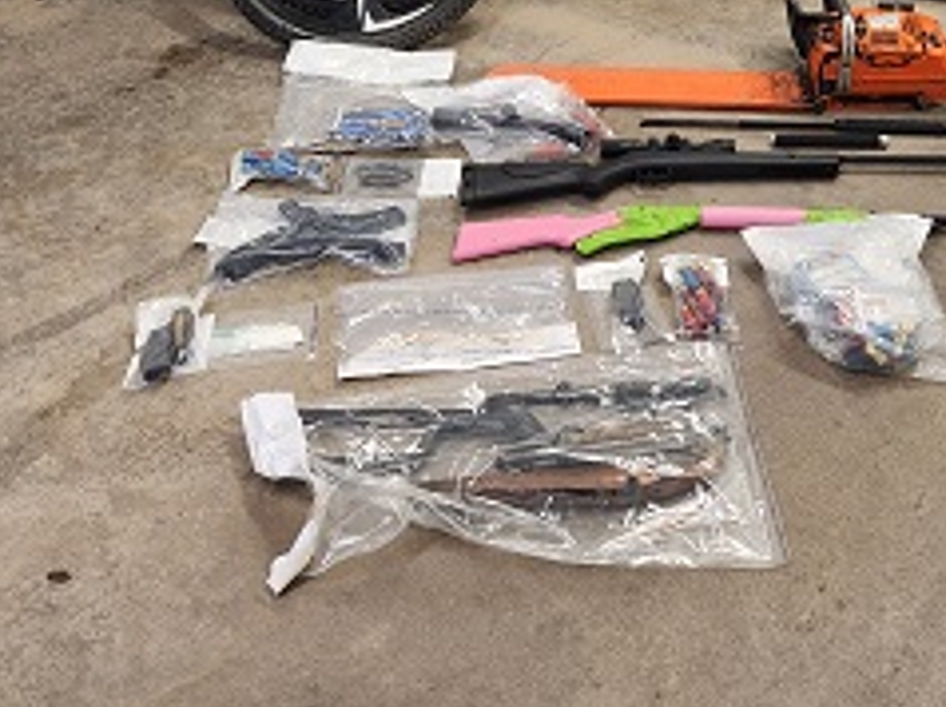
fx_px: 1338
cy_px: 0
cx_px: 648
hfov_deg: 38.4
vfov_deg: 27.9
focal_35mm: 49
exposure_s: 1/120
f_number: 1.8
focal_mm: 5.4
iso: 250
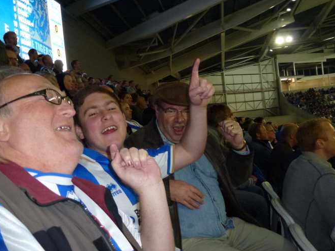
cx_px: 159
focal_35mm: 29
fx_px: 281
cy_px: 132
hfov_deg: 61.6
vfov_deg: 48.2
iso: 320
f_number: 3.3
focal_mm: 4.3
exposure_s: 1/60
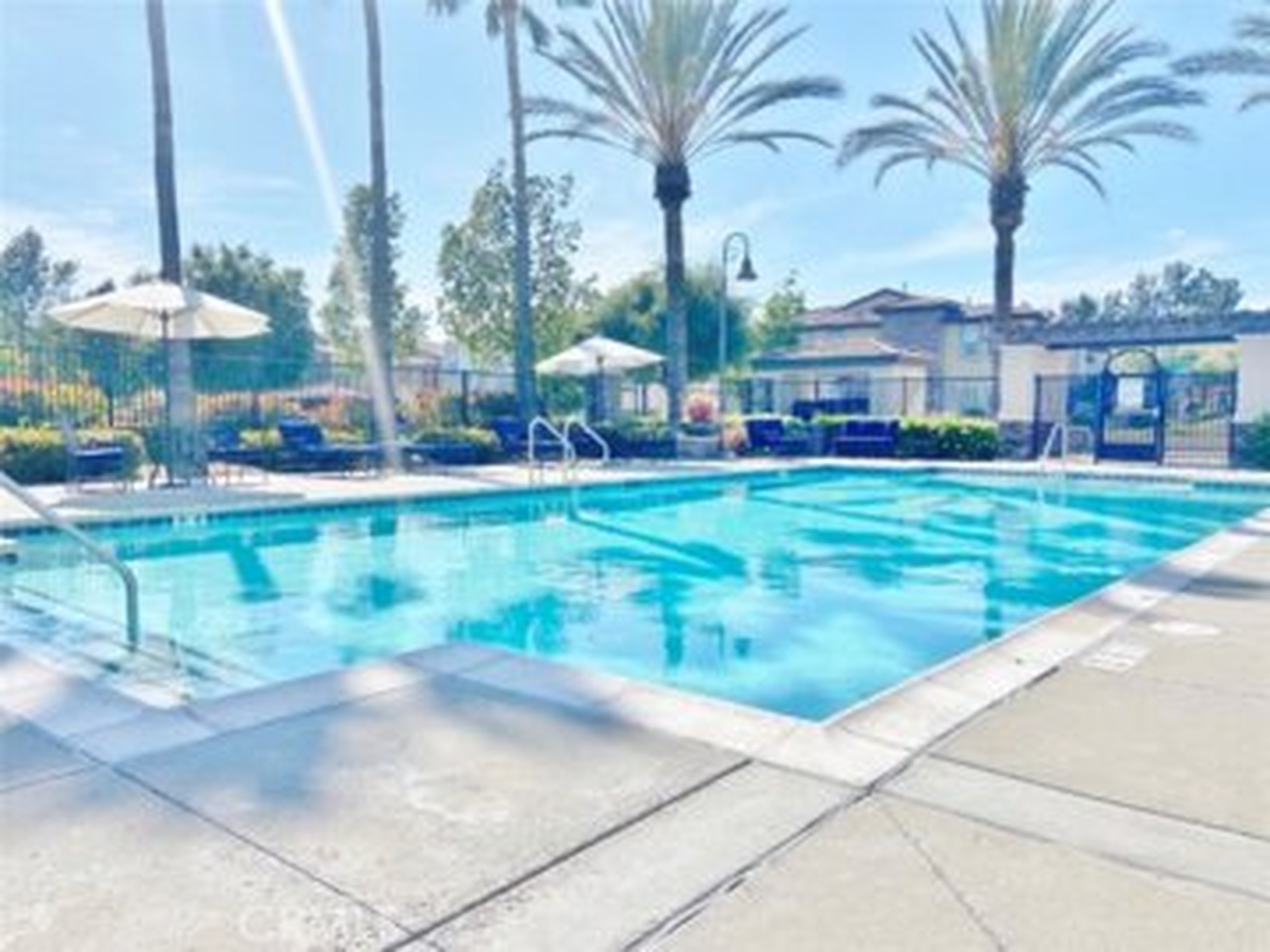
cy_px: 476
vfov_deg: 53.1
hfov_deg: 67.3
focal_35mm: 26
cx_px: 635
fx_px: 954
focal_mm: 4.25
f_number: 1.8
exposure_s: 1/4608
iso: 32
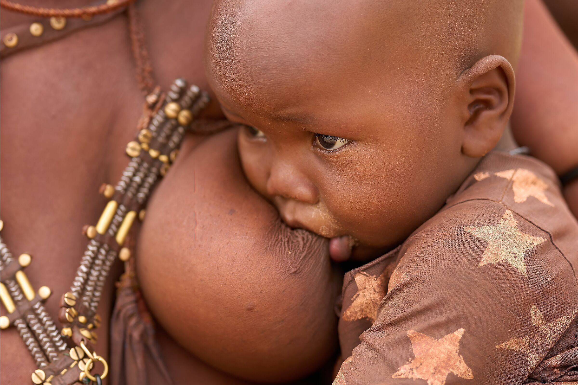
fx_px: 3243
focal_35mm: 202
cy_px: 192
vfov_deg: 6.8
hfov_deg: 10.2
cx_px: 289
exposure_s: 1/1600
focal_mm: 135
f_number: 2
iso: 200
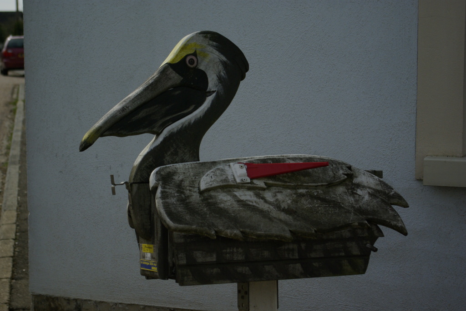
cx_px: 233
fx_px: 972
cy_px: 156
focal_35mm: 75
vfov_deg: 18.2
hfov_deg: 27.0
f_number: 5.6
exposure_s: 1/2000
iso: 400
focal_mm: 50
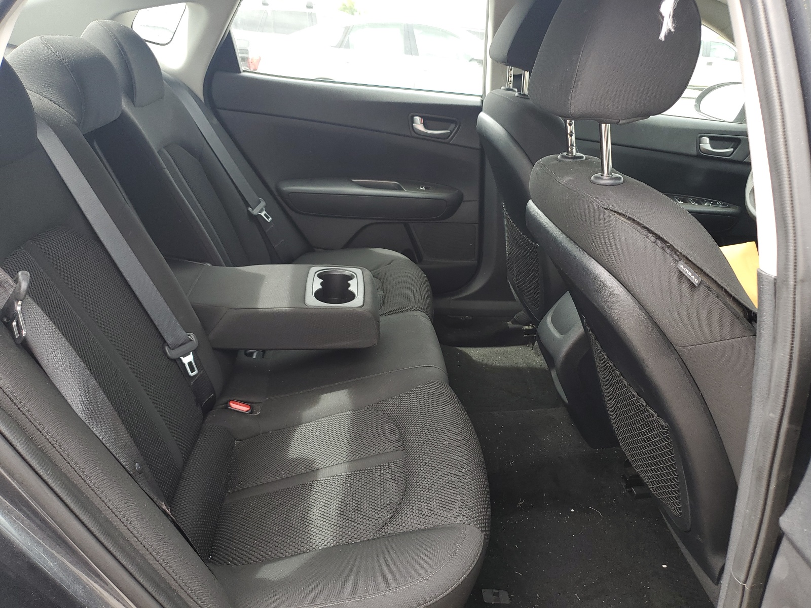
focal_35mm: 26
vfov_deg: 53.1
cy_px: 304
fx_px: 609
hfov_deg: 67.3
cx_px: 406
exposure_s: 1/222
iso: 50
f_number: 1.5
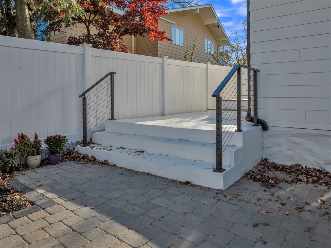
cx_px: 166
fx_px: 229
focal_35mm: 24
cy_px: 124
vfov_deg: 56.8
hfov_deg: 71.6
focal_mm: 12.29
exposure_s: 1/30
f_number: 2.8
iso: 140
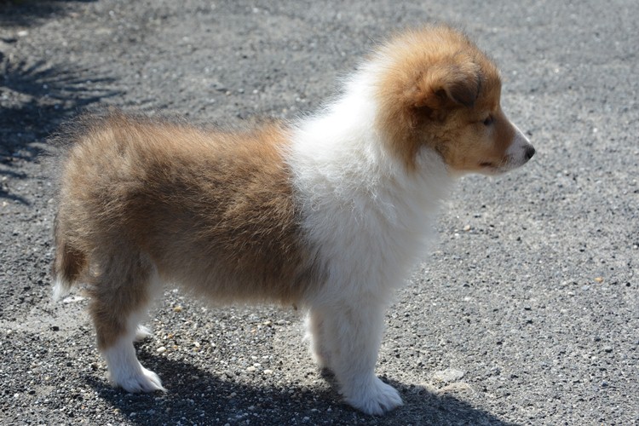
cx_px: 320
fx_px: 1118
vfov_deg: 21.6
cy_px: 213
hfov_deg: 31.9
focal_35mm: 63
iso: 125
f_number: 8
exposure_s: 1/250
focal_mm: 42
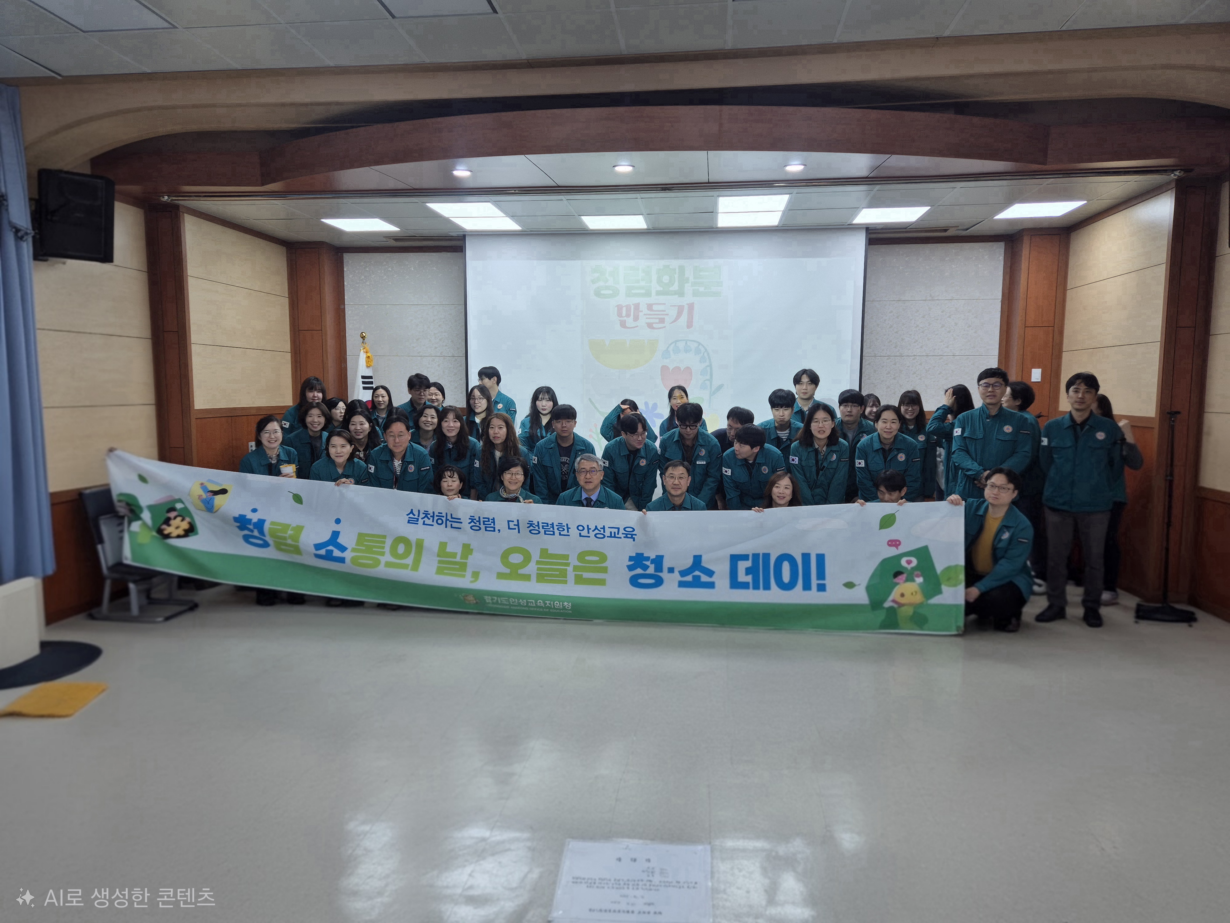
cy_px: 462
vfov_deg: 58.9
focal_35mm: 23
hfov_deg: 73.9
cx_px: 615
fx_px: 817
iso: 32
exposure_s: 1/120
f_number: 1.8
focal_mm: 5.4
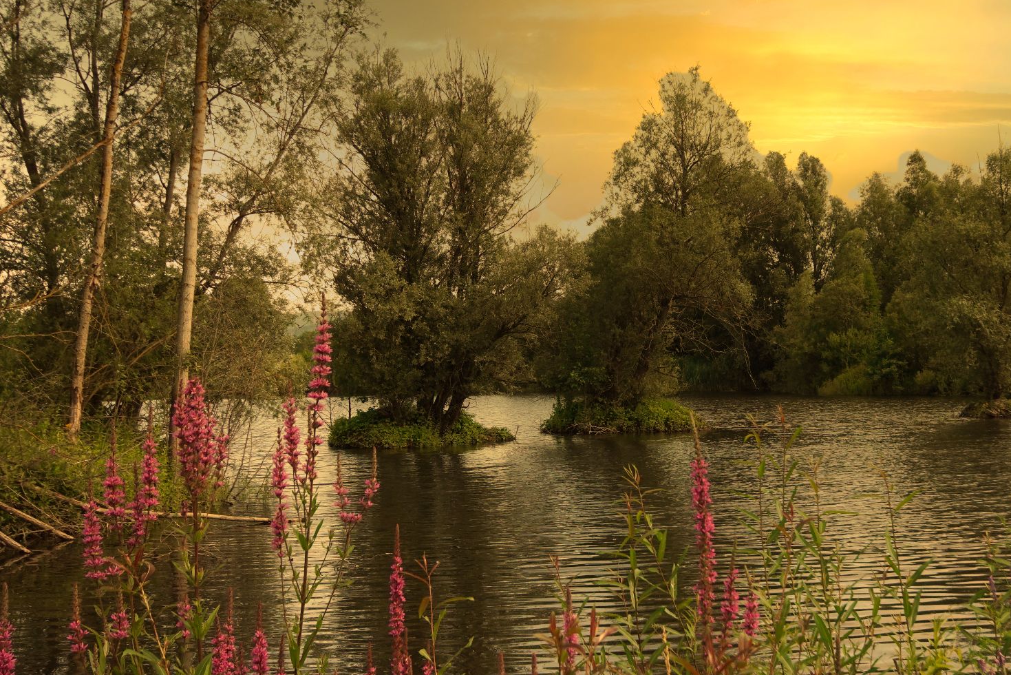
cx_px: 650
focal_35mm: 49
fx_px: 1376
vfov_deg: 27.5
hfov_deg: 40.0
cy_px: 303
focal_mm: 20
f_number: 7.1
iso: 400
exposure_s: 1/640
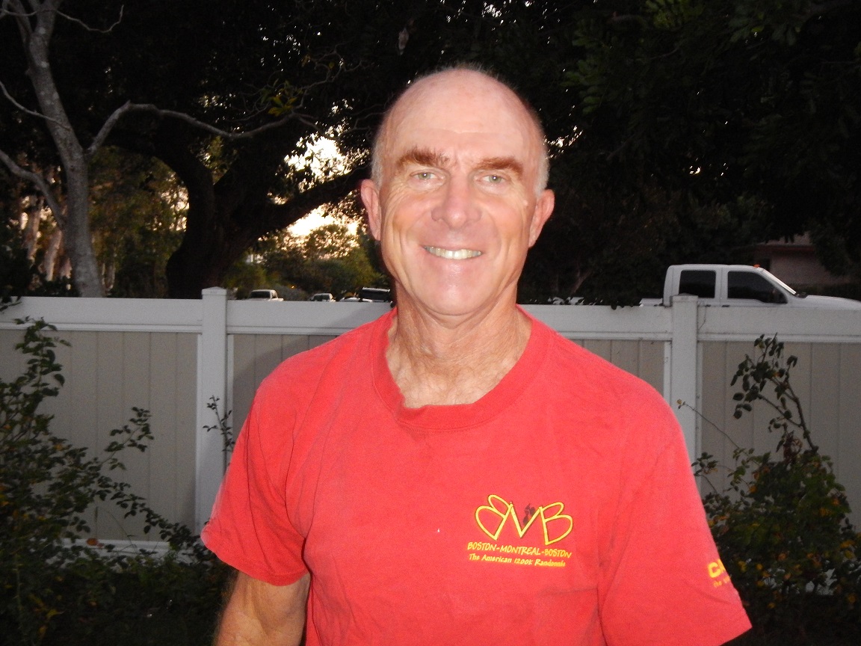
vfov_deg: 26.6
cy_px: 323
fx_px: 1368
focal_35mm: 55
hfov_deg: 34.9
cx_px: 430
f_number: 4.1
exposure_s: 1/8
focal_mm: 9.9
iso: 800
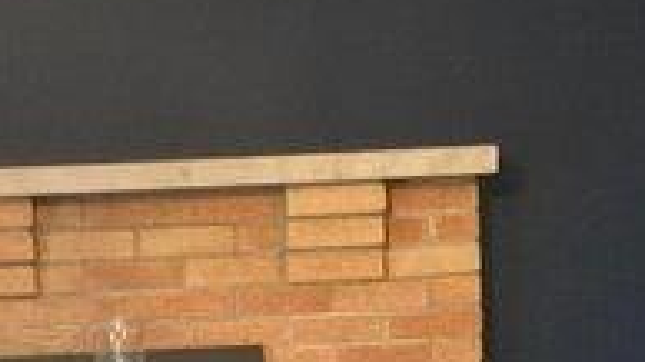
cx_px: 191
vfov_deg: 8.9
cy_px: 482
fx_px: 2291
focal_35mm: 134
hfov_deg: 16.0
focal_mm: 3.99
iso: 400
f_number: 1.8
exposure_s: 1/30
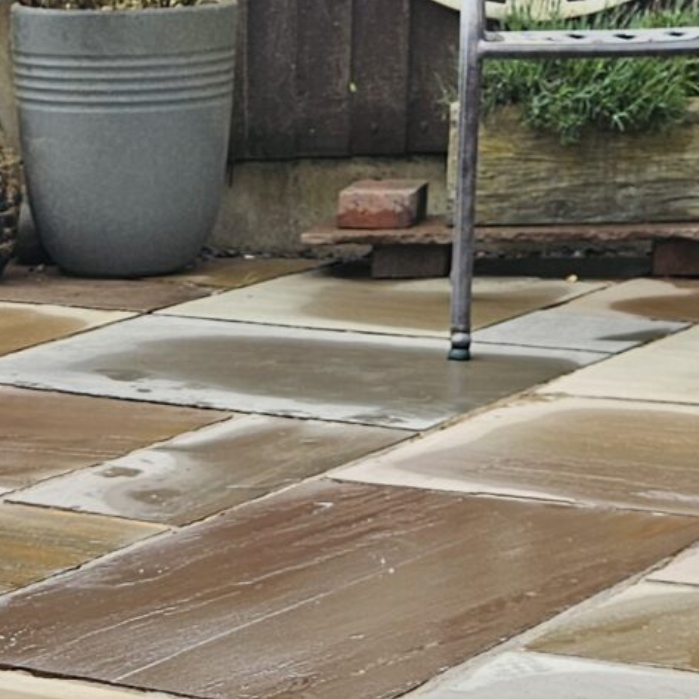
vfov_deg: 13.5
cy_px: 1414
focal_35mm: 110
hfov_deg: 15.7
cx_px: 84
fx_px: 2513
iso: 16
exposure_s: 1/180
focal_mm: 6.3
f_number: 1.7
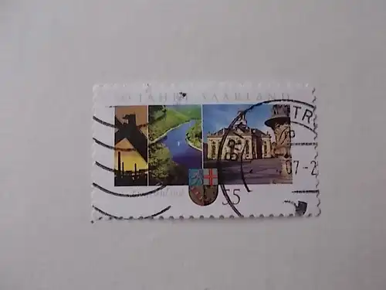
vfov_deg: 53.1
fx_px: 290
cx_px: 193
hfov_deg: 67.3
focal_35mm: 26
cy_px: 145
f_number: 3.2
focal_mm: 4.6
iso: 200
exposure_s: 1/15
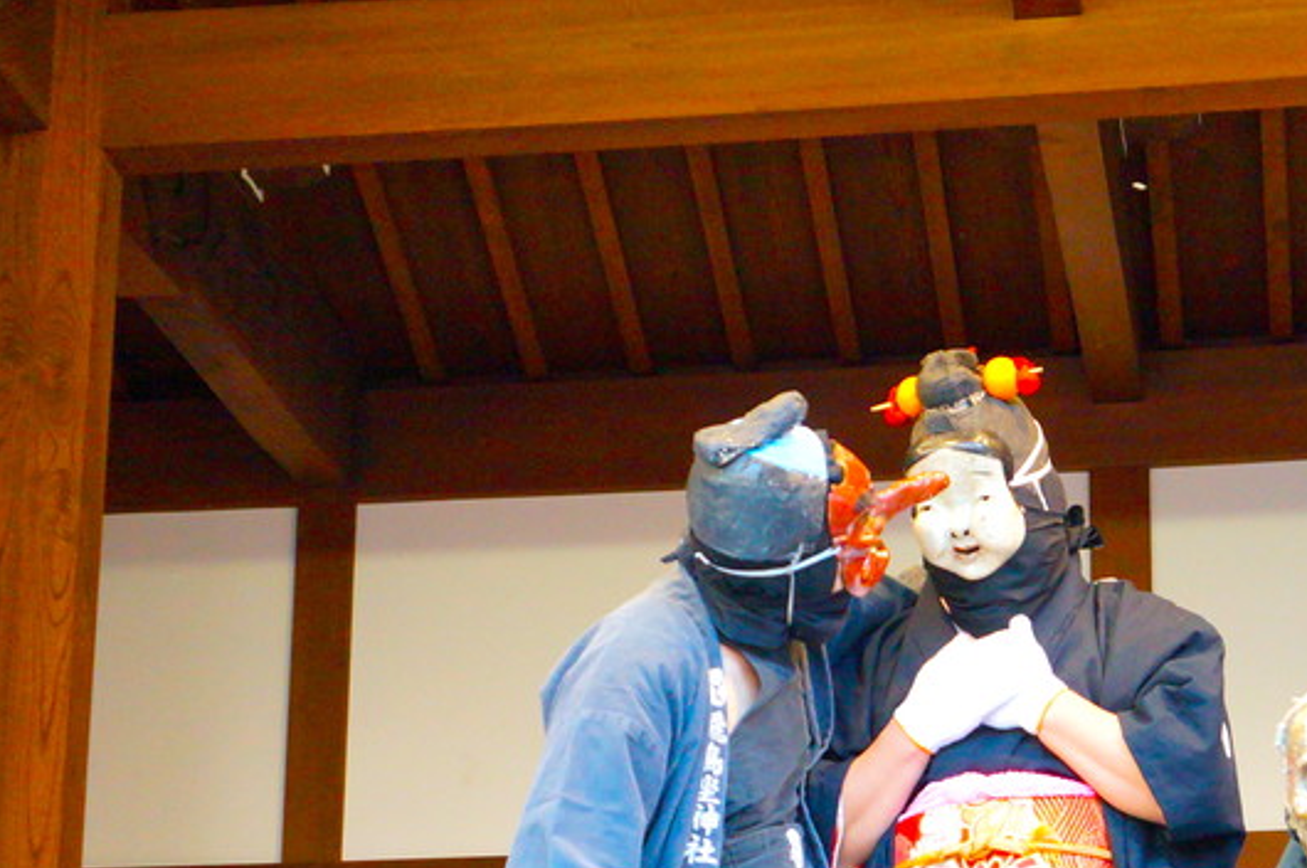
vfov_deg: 14.5
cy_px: 843
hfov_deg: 21.8
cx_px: 905
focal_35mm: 93
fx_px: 3372
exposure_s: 1/200
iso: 3200
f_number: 4
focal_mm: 31
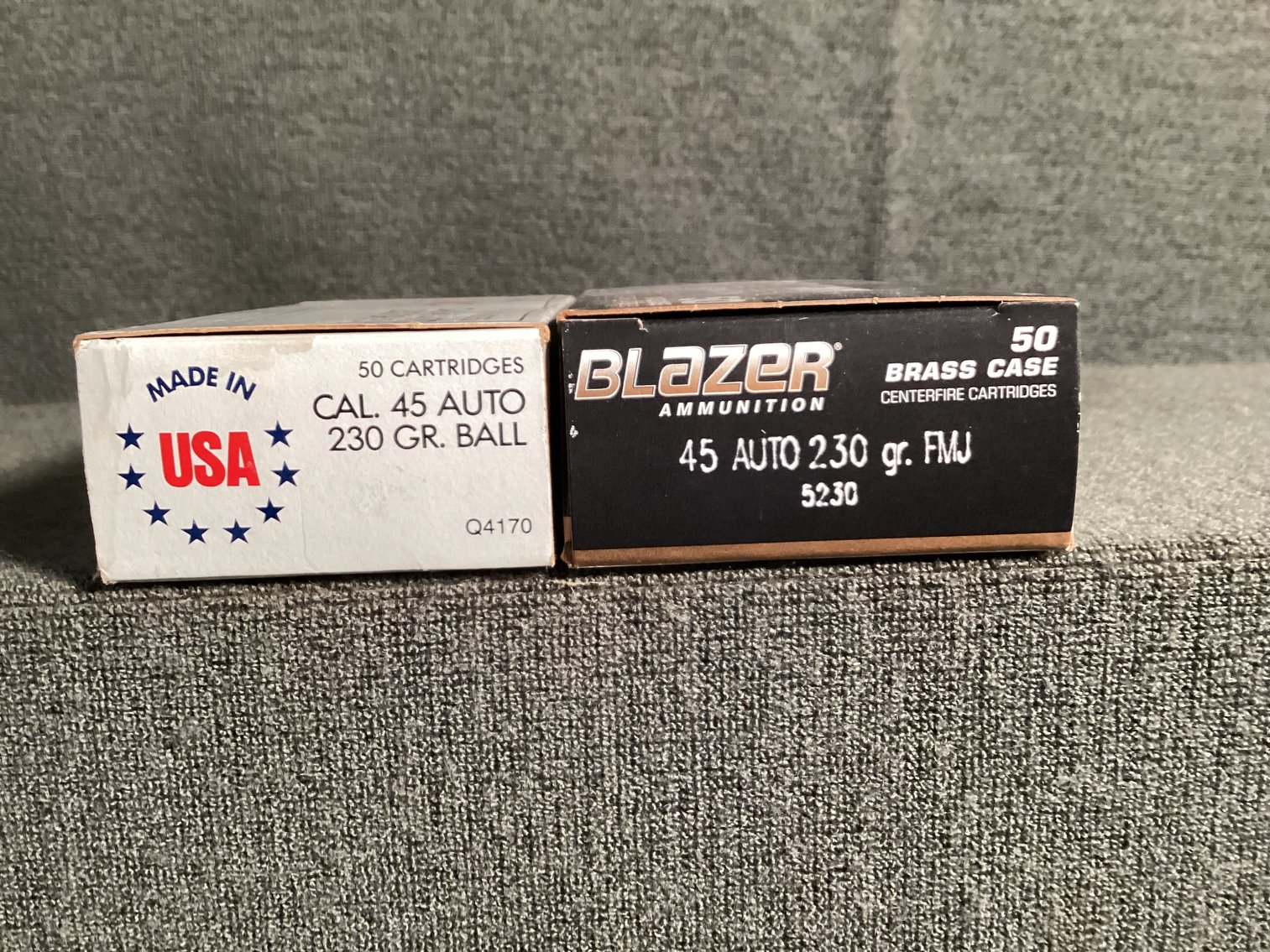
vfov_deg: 45.4
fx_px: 1137
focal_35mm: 31
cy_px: 476
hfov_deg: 58.3
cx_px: 635
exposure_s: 1/60
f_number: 2.4
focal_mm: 3.3
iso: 250
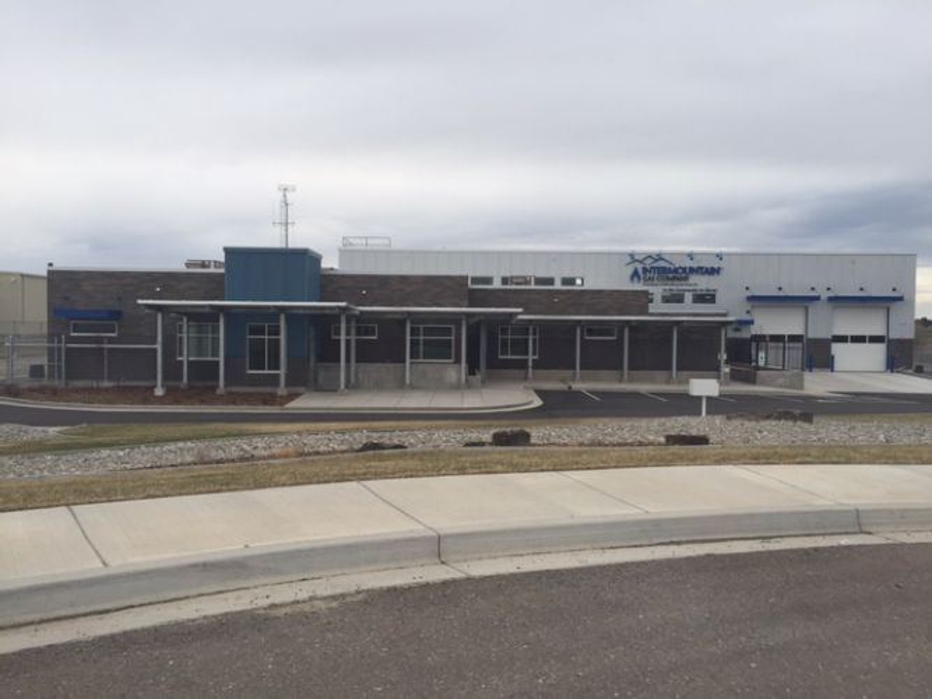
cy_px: 350
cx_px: 466
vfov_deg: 48.2
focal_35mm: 29
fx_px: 781
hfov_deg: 61.7
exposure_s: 1/1130
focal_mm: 4.15
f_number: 2.2
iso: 32
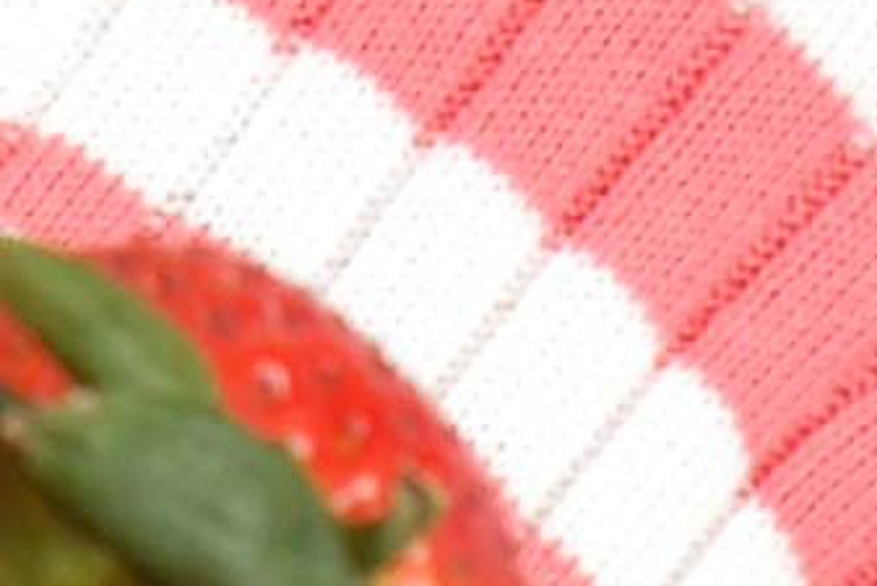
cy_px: -2492
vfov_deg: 1.6
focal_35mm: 863
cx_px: -1291
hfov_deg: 2.4
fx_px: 21032
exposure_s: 1/250
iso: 100
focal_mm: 50
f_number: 5.6
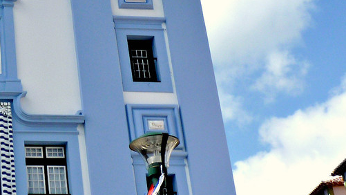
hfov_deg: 22.7
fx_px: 817
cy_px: 32
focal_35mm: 89
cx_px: -27
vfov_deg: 13.5
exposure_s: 1/400
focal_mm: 5.6
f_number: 5.6
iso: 80
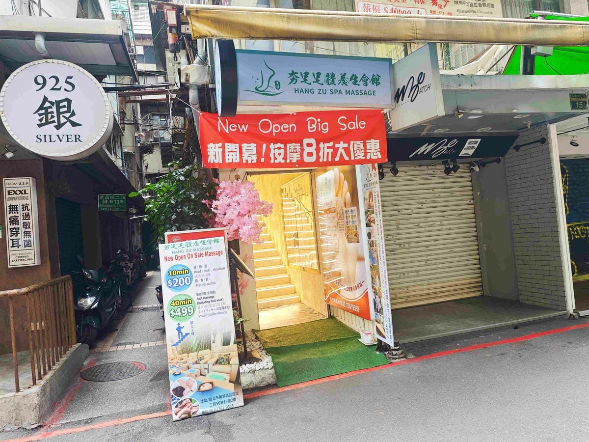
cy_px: 221
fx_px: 391
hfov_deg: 73.9
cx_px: 294
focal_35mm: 23
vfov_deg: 58.9
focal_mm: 8.72
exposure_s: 1/120
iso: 80
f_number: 2
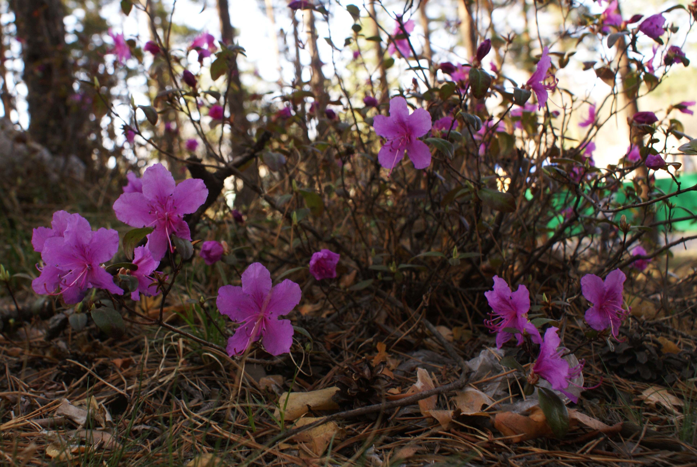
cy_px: 234
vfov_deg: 43.7
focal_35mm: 30
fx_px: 582
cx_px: 348
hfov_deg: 61.9
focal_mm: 20
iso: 100
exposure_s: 1/50
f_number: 6.3
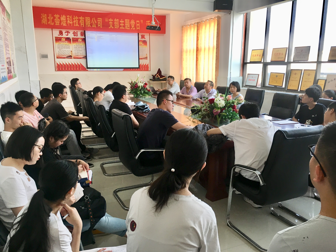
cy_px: 126
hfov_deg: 61.7
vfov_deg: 48.2
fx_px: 281
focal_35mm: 29
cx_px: 168
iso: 50
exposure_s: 1/33
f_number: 2.2
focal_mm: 4.15
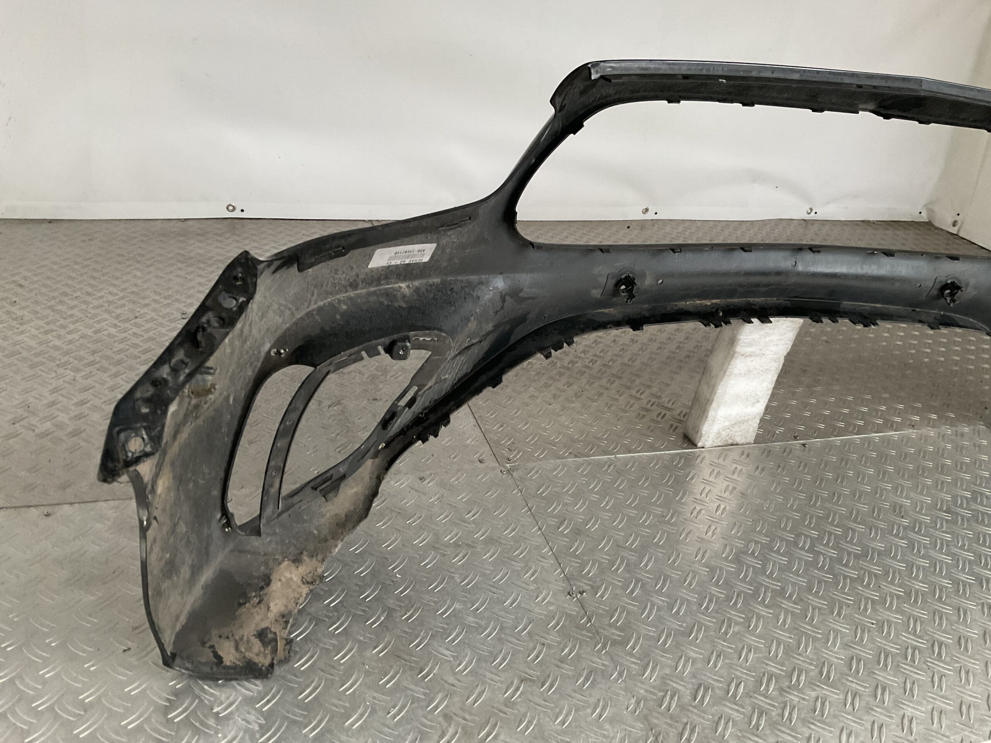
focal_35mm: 29
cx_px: 496
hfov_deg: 61.7
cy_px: 372
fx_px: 830
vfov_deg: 48.2
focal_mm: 3
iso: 200
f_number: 1.8
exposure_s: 1/50
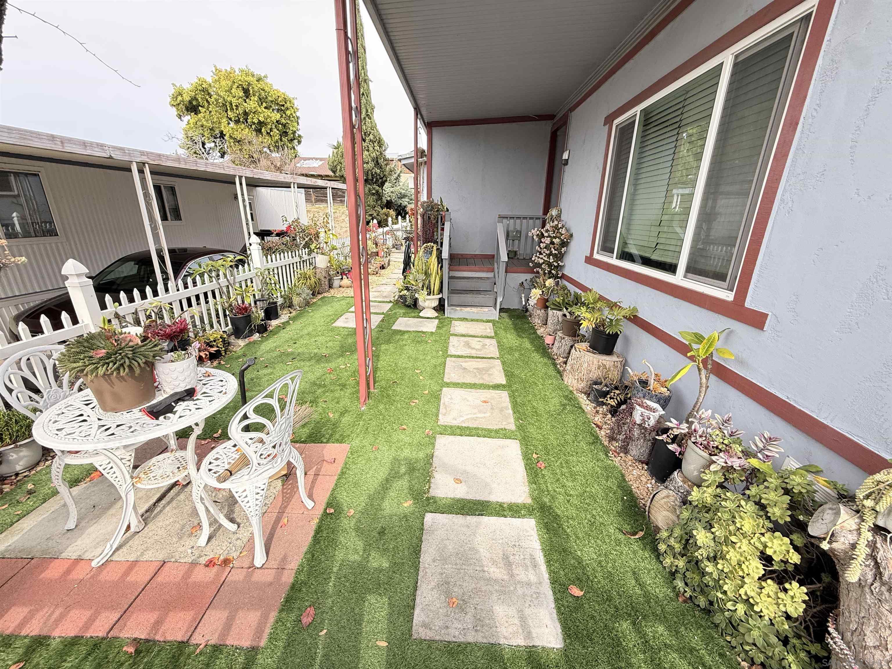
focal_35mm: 14
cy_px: 334
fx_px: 361
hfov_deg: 102.1
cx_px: 446
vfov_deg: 85.7
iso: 64
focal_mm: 2.22
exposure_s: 1/336
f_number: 2.2
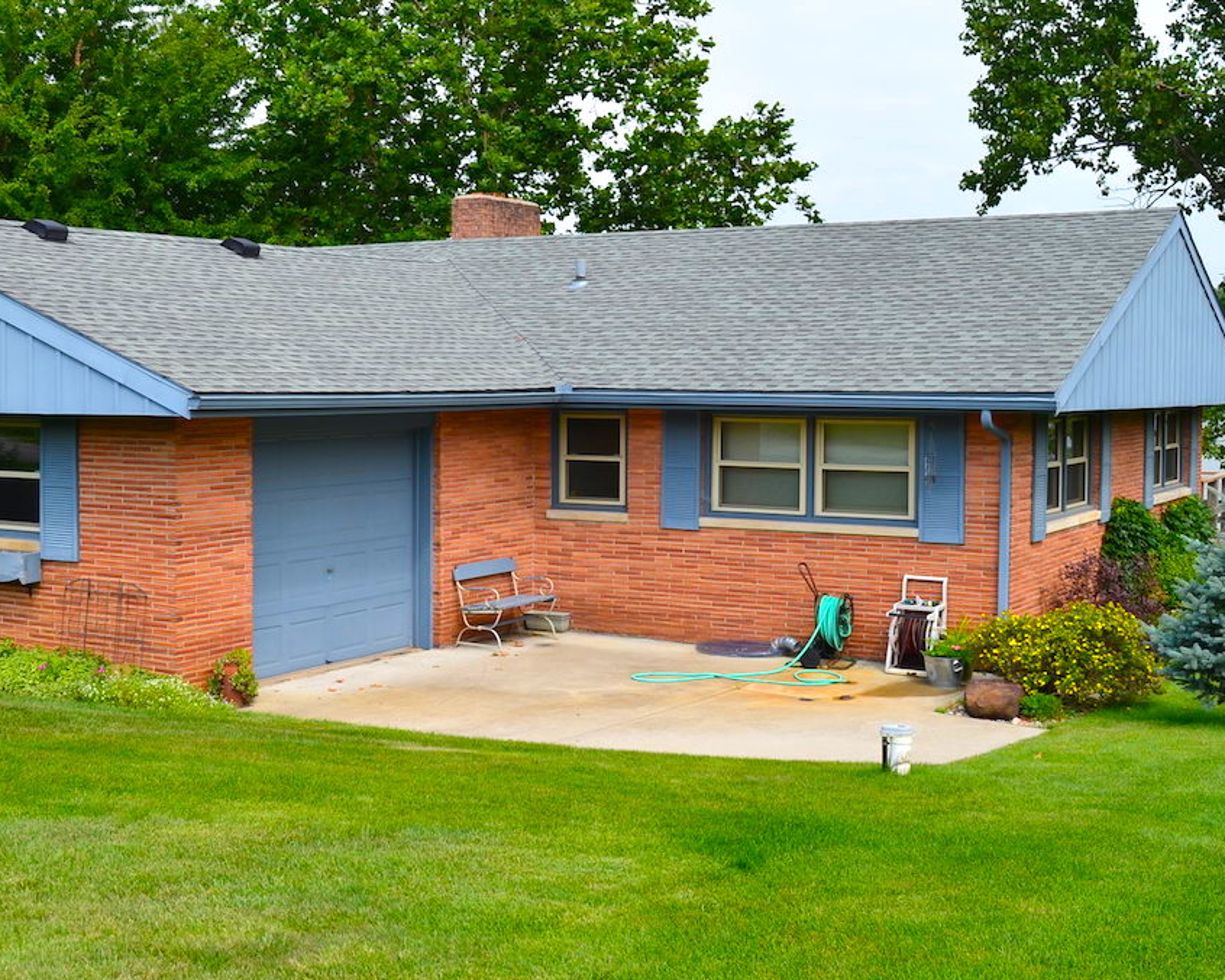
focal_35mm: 51
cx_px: 423
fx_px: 1849
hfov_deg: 36.3
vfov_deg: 29.7
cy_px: 452
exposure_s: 1/320
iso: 200
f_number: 10
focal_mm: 24
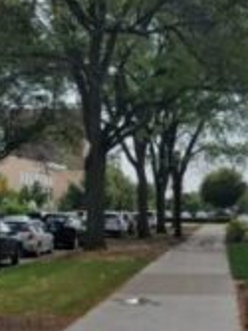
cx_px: 170
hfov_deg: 18.8
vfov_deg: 25.0
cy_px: 192
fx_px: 746
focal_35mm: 78
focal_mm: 4.2
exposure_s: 1/4176
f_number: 1.7
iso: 50
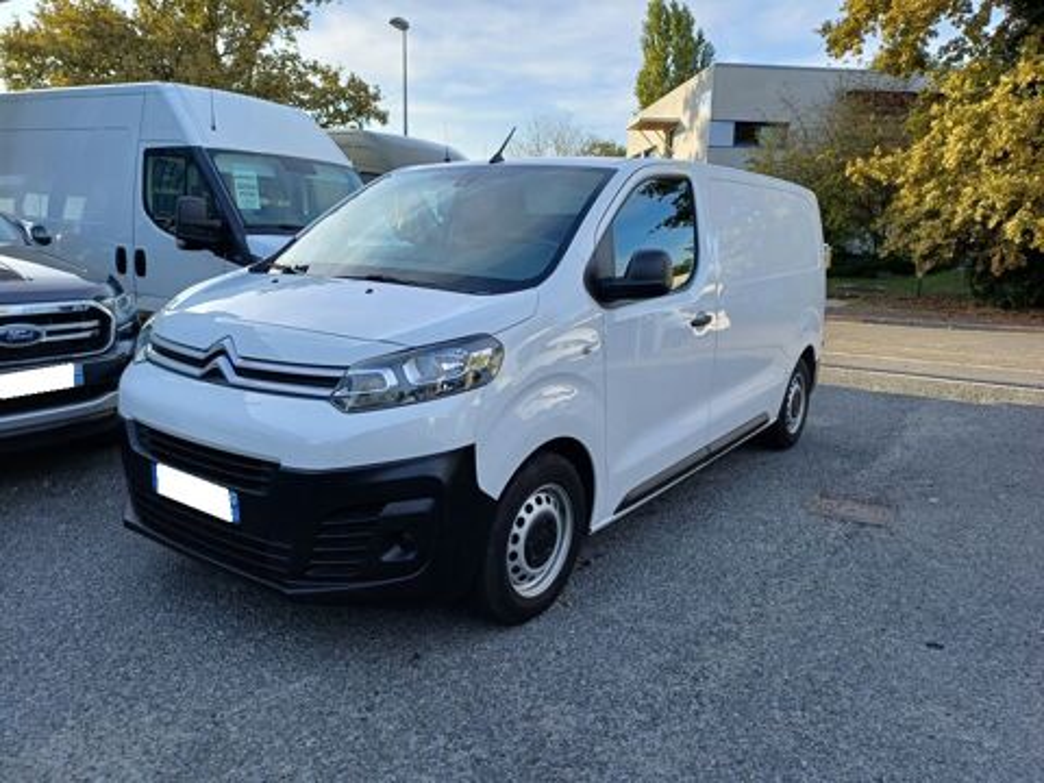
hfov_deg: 69.4
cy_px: 392
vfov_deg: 54.9
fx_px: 754
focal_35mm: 25
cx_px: 522
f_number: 1.8
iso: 50
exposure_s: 1/431
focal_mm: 4.65
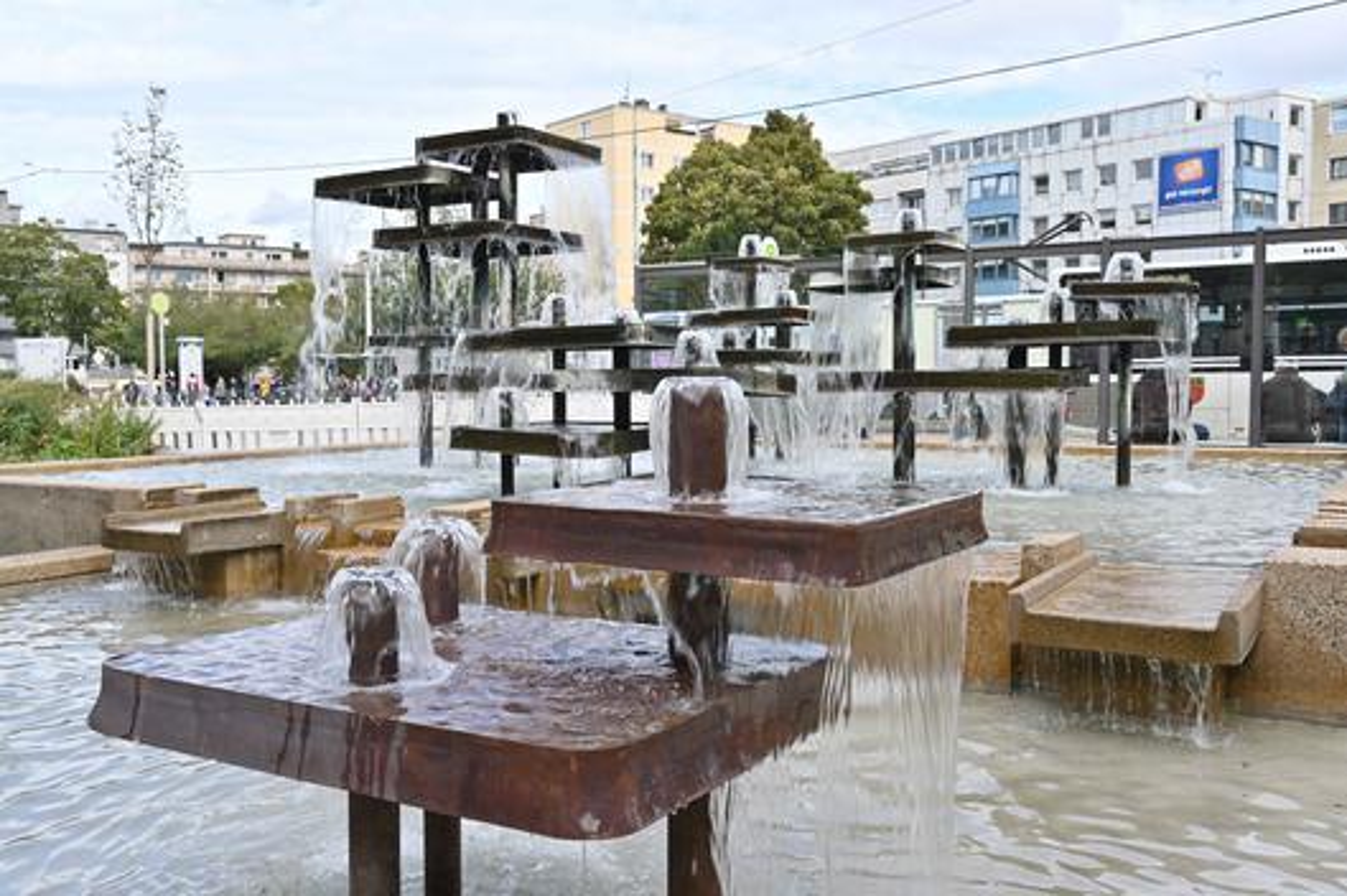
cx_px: 674
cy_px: 448
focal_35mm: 33
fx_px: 1234
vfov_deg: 39.9
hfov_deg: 57.3
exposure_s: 1/60
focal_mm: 33
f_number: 9
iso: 64
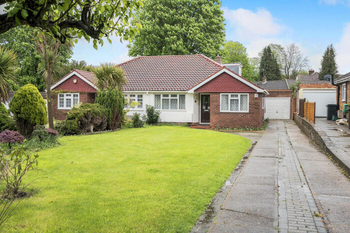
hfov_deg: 54.4
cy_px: 116
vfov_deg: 37.9
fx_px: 340
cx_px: 175
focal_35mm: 35
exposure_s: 1/50
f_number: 7.1
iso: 400
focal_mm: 35
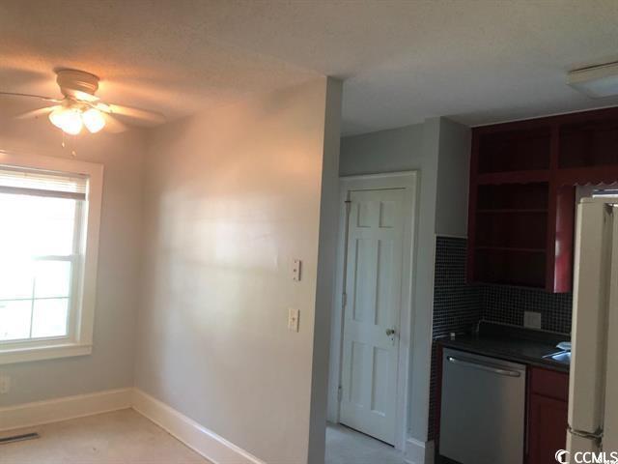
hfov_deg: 63.4
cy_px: 232
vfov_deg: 49.7
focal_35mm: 28
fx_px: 500
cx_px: 309
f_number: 1.8
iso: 50
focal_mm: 3.99
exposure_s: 1/15
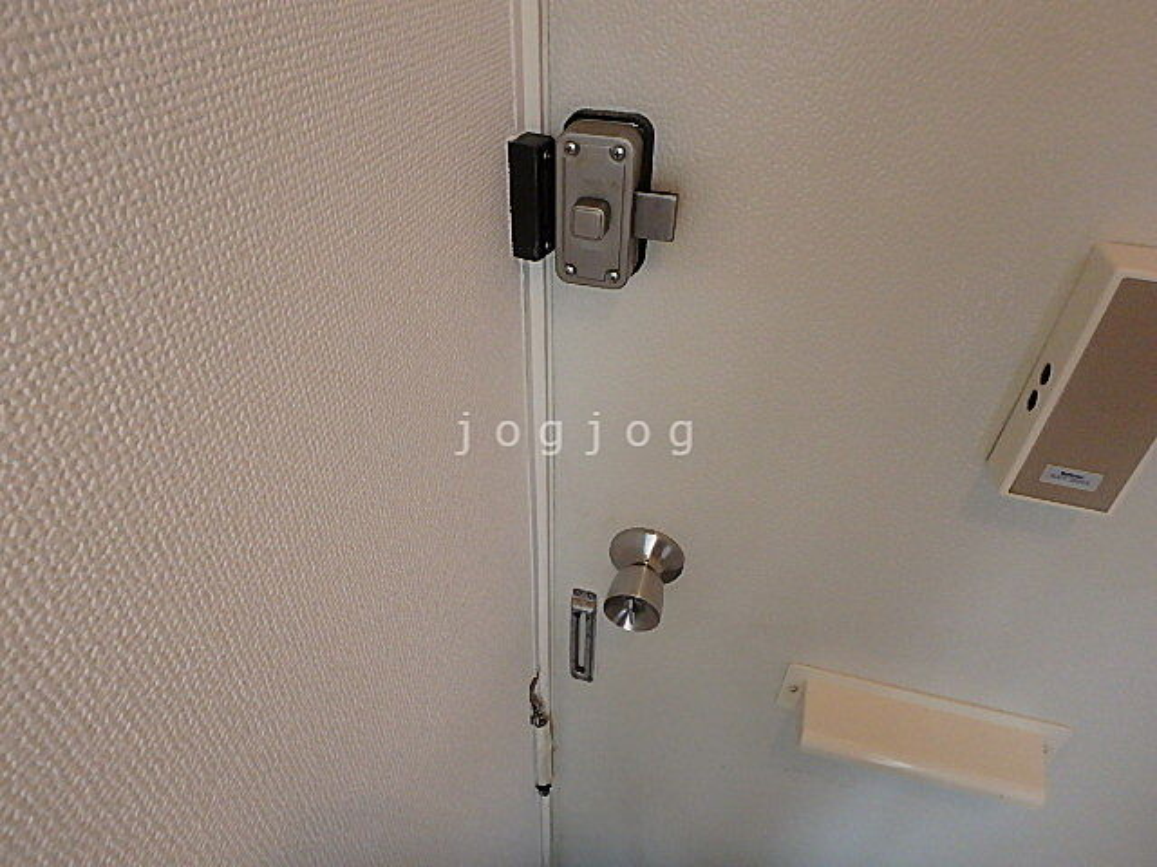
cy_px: 434
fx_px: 702
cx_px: 578
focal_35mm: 21
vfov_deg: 63.4
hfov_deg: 79.0
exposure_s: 1/30
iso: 400
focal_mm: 3.7
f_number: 3.5
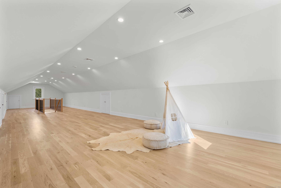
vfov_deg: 73.7
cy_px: 94
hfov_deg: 96.7
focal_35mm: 16
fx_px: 125
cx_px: 140
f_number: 9
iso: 200
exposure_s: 1/1.25
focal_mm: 16
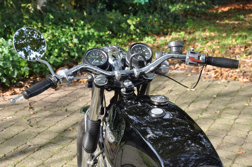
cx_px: 126
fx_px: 545
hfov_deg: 26.0
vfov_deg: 17.4
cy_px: 84
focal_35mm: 78
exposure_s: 1/80
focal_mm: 52
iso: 200
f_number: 9
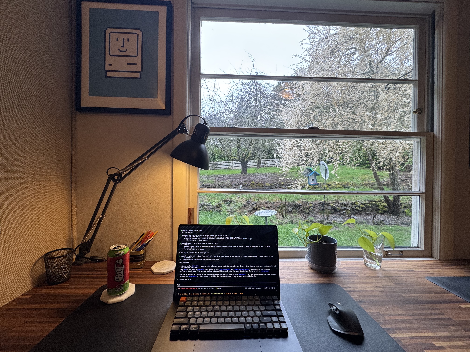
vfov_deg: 85.7
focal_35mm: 14
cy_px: 176
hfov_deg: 102.1
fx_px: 190
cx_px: 235
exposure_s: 1/120
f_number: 2.2
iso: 100
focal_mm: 2.22
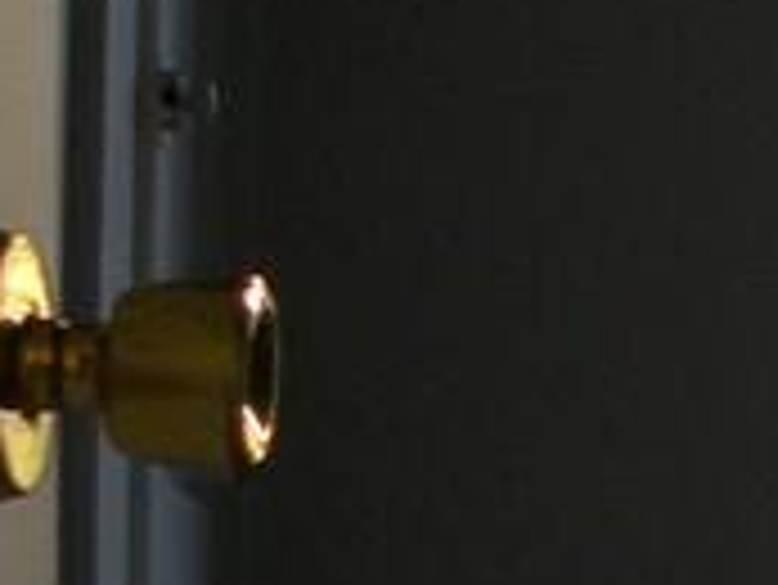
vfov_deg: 9.5
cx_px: 2222
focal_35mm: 154
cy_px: 652
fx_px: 3464
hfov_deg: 10.1
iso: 176
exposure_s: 1/70.8
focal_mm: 4.6
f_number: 2.8
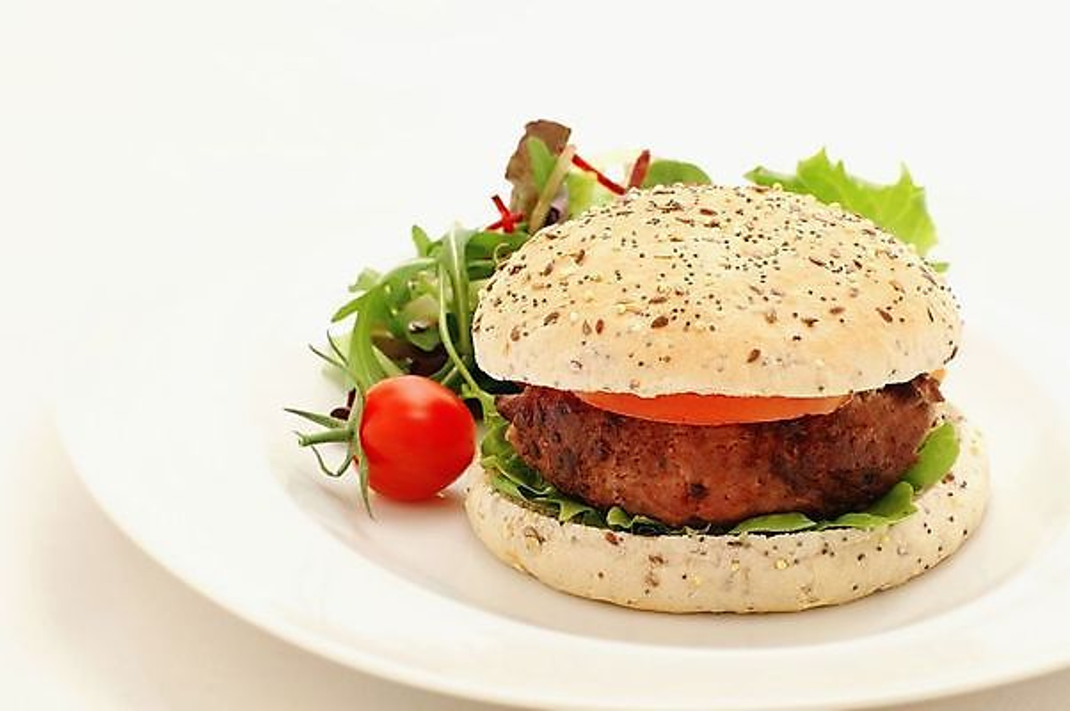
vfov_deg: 7.6
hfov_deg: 11.4
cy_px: 356
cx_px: 535
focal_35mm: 180
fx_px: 5344
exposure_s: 1/8
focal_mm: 120
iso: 100
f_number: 13
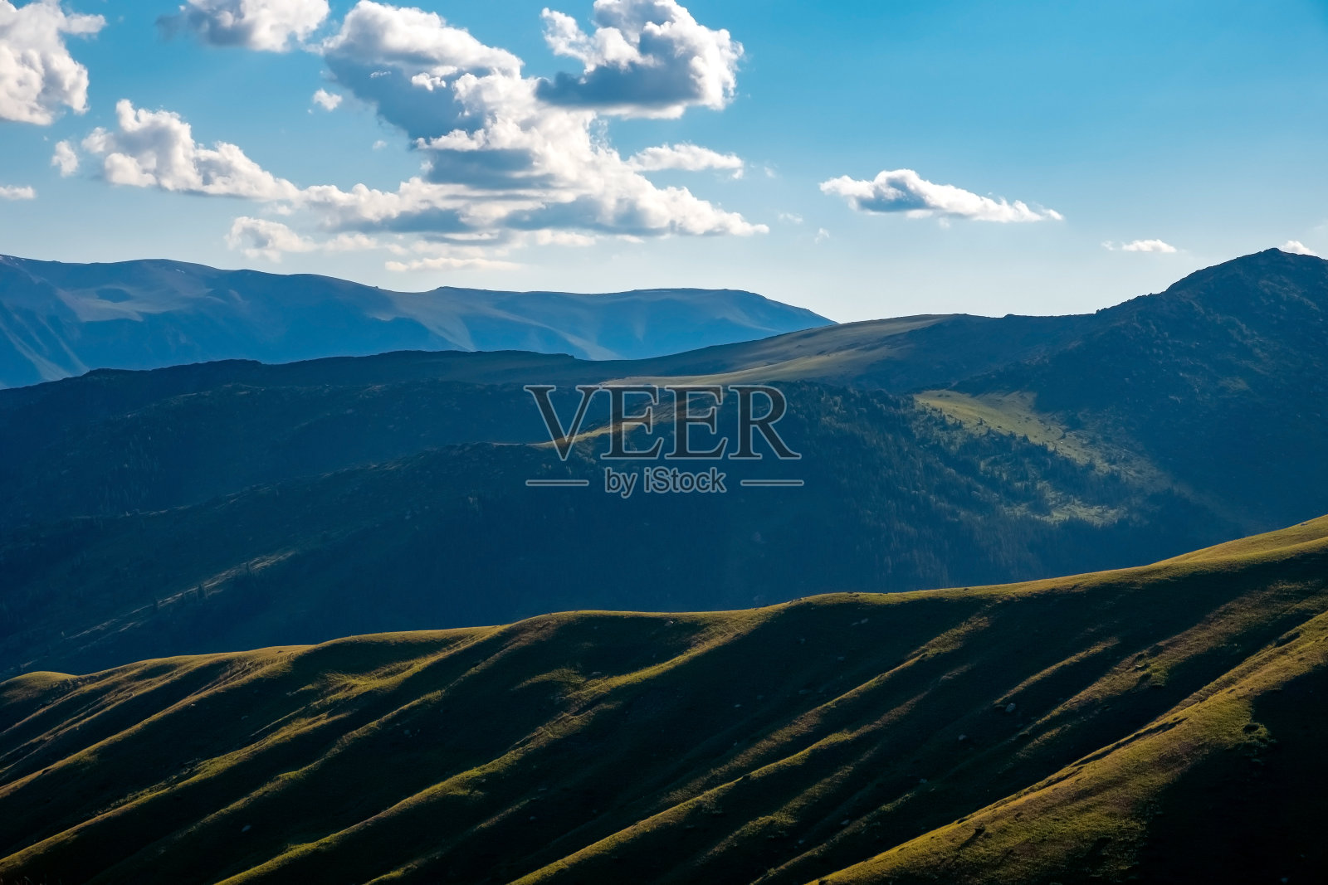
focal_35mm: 83
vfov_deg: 16.5
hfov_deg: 24.5
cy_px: 442
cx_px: 664
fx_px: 3062
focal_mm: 55
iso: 800
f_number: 10
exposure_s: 1/950
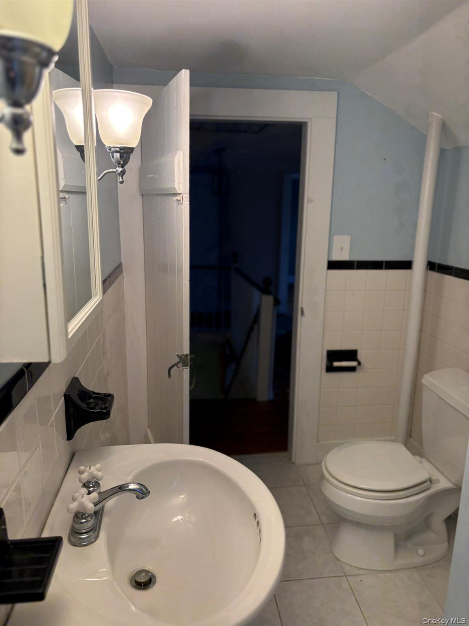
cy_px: 313
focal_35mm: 26
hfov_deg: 53.1
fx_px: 470
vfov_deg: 67.3
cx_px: 234
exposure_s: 1/60
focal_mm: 5.96
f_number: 1.6
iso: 160
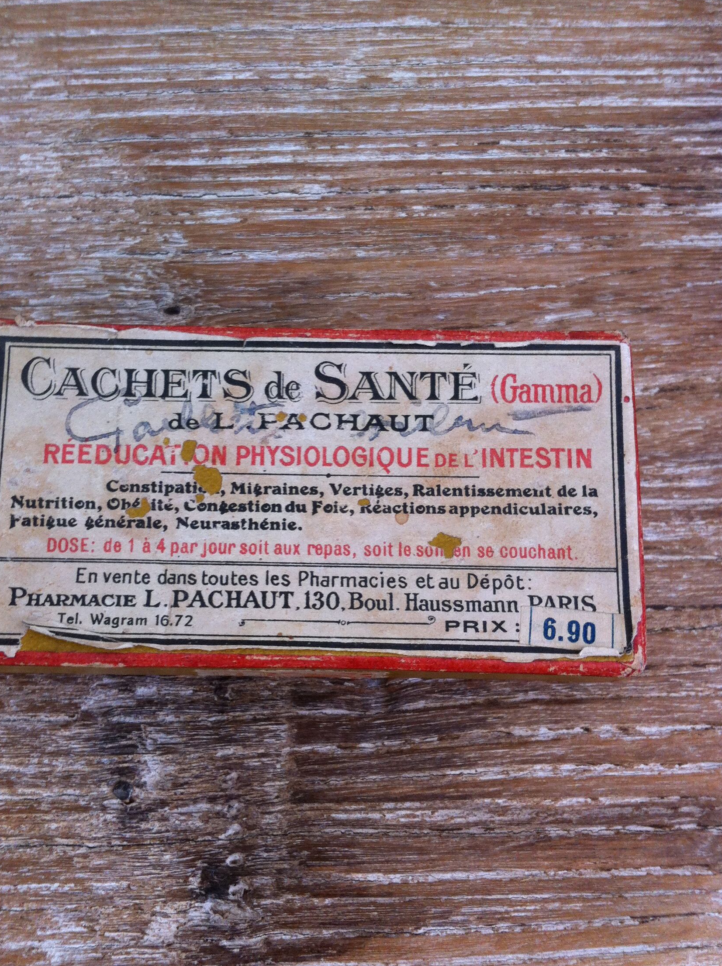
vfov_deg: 45.8
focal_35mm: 41
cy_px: 478
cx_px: 315
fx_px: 1143
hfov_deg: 35.0
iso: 80
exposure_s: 1/30
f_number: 2.8
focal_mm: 3.85
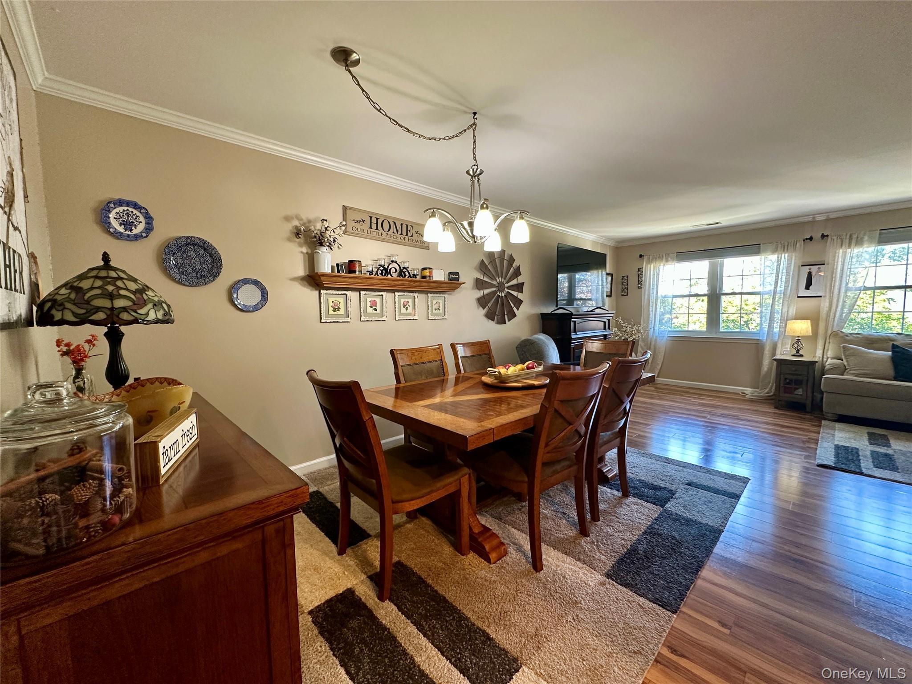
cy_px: 342
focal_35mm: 14
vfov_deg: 85.7
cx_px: 456
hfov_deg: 102.1
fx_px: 369
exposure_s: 1/60
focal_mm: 2.22
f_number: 2.2
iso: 200
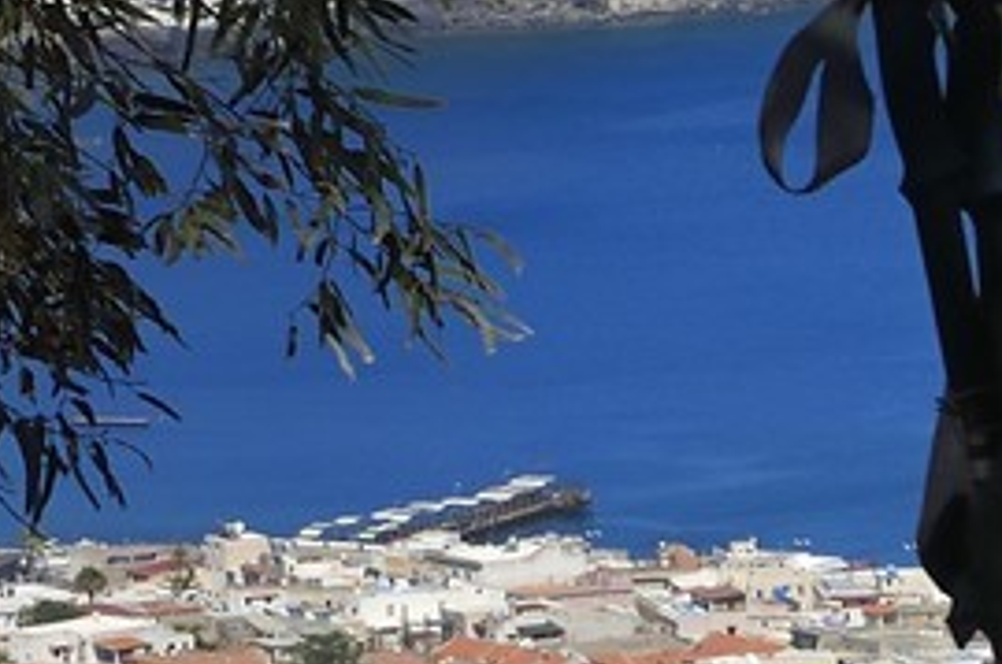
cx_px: 2765
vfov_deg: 3.8
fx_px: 9891
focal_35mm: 356
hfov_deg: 5.5
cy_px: 638
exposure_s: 1/160
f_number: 16
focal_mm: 60
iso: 200
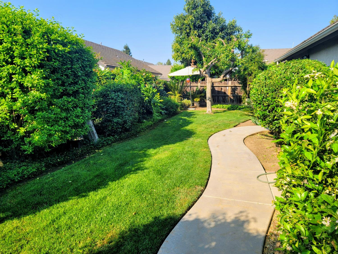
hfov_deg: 69.4
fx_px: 244
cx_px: 169
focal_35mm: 25
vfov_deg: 54.9
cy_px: 127
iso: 20
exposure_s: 1/545
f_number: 1.8
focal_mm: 7
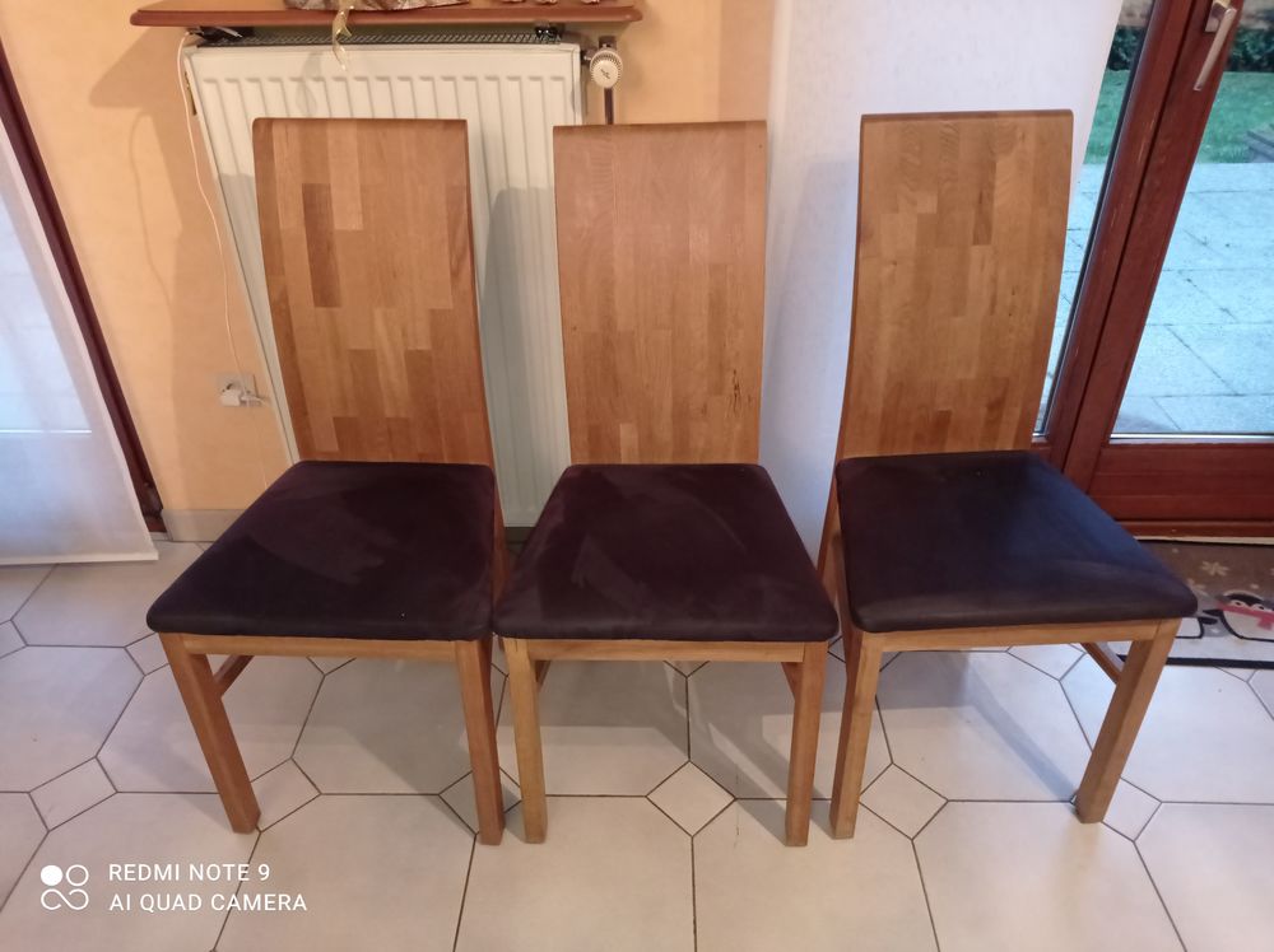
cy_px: 476
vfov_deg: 49.7
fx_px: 1030
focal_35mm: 28
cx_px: 637
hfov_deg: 63.5
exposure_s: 1/25
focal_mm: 4.74
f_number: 1.79
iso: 603
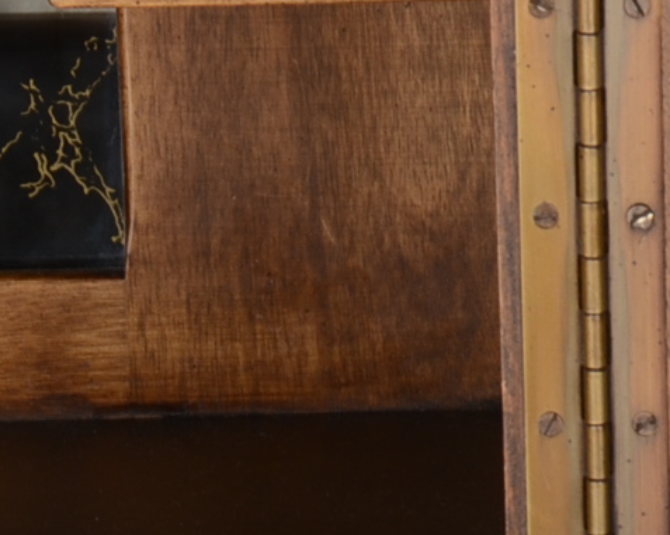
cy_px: 150
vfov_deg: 2.7
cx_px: 825
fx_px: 11514
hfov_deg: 3.3
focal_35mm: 581
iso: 200
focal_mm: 80
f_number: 10
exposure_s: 1/80
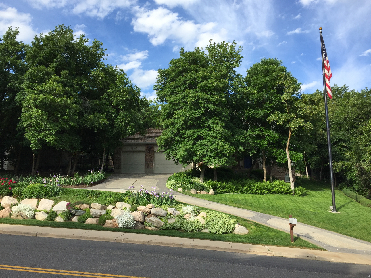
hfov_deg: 61.7
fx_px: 311
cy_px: 139
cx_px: 186
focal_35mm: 29
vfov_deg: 48.2
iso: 32
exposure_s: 1/942
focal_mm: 4.15
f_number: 2.2
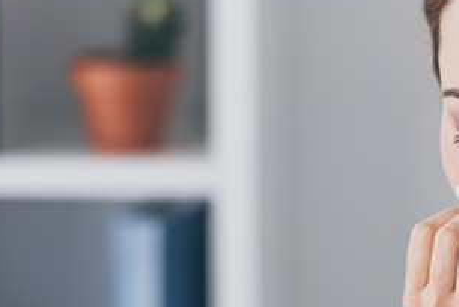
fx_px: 5015
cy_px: 212
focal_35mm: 393
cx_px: 361
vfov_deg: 3.5
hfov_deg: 5.2
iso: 64
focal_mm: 200
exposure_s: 1/200
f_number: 2.8
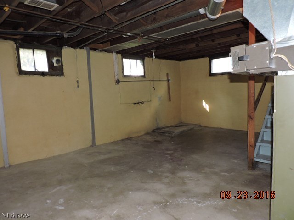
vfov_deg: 56.8
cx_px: 147
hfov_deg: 71.6
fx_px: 204
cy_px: 110
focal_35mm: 24
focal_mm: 4.3
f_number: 3
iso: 200
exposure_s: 1/30
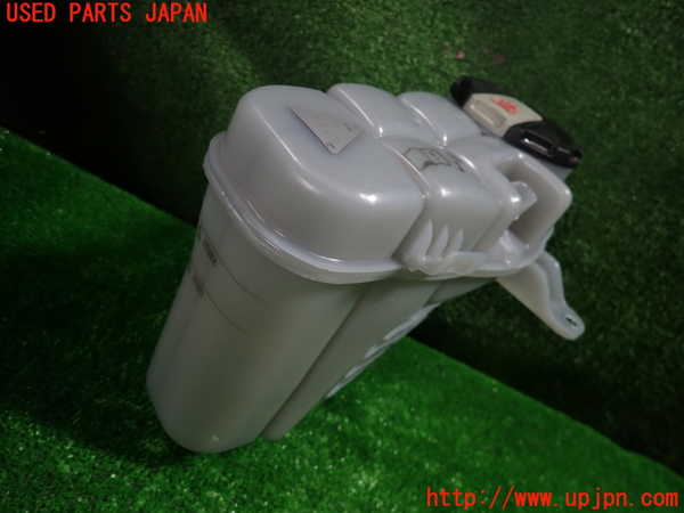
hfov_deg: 69.4
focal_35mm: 25
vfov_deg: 54.9
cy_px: 256
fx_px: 494
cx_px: 342
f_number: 2
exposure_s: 1/50
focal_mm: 4.5
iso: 200
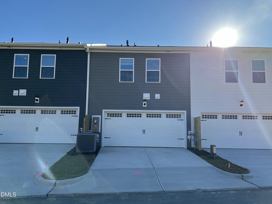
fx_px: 204
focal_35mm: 26
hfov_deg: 67.3
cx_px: 136
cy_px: 102
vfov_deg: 53.1
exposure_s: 1/3165
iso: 50
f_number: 1.5
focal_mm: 5.7
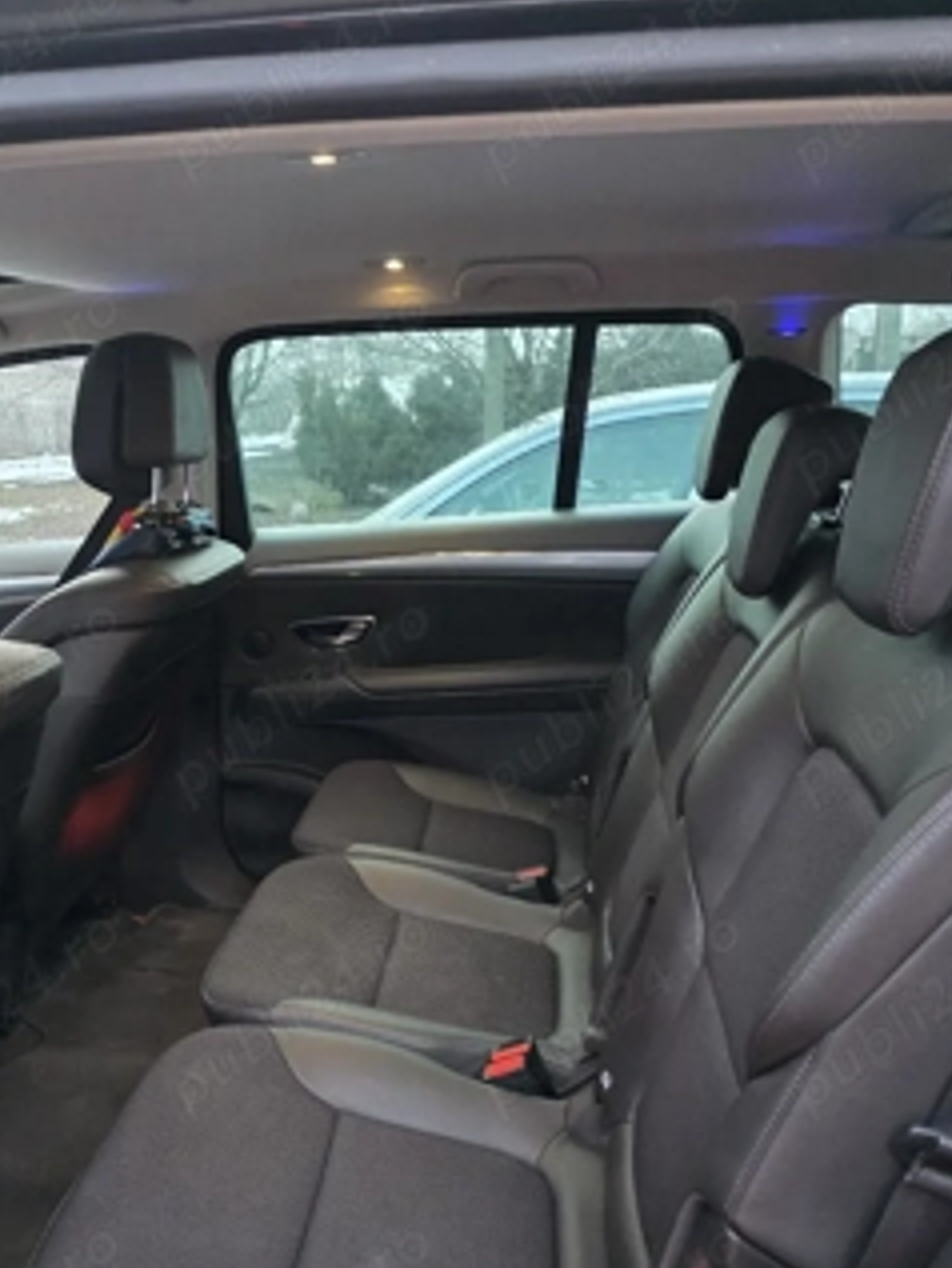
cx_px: 380
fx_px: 1063
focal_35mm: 29
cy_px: 748
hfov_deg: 48.0
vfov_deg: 61.2
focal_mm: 6.3
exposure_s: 1/101
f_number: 1.7
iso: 2000
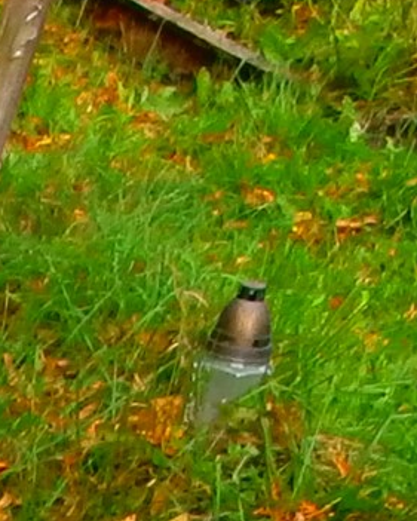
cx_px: -838
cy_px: 1360
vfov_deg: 8.6
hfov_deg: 6.9
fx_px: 3084
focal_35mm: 200
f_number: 3
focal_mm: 4.2
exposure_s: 1/320
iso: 100
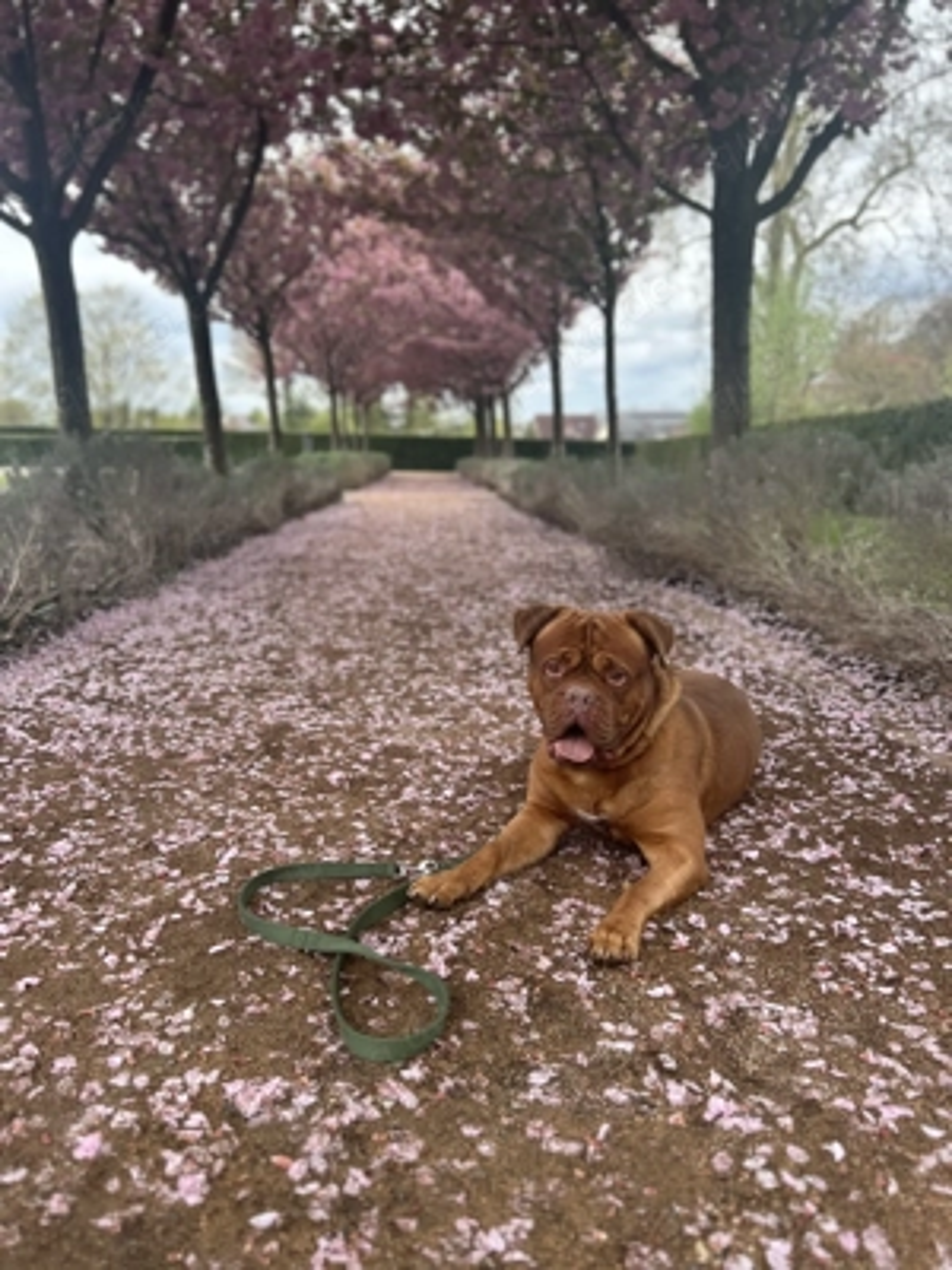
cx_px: 476
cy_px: 635
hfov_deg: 53.1
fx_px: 953
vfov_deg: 67.3
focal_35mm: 26
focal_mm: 5.7
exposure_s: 1/521
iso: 50
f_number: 1.5
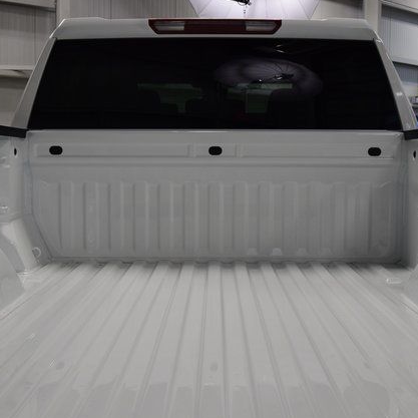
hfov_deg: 36.1
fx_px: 642
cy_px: 212
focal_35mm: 47
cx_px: 217
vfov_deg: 36.1
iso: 720
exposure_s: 1/60
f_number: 8
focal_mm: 24
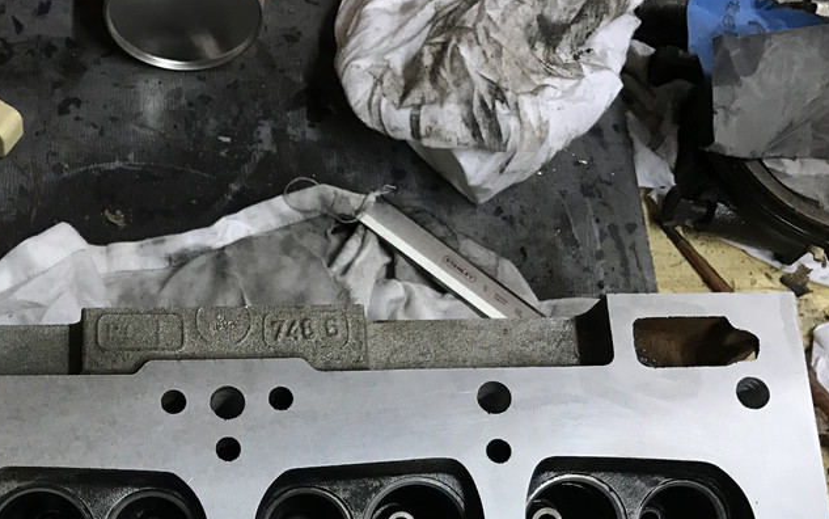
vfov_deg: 24.7
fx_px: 1130
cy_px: 509
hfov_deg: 39.4
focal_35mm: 50
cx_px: 223
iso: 50
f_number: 1.8
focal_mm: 3.99
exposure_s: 1/17
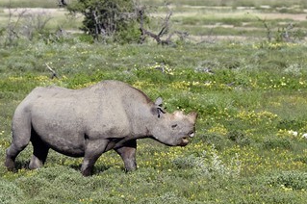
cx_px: 171
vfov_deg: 3.7
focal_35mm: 369
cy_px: 86
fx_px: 3143
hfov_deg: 5.6
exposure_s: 1/800
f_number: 8
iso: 200
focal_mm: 280
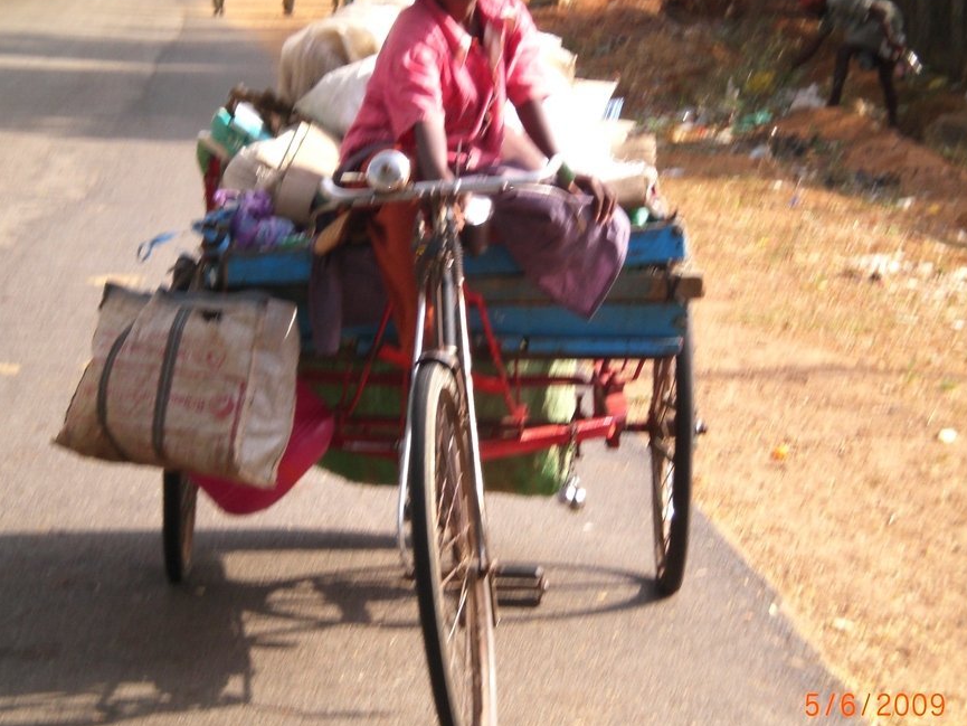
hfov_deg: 14.6
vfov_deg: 11.0
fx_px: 3772
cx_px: 443
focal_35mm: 135
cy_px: 364
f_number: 5.9
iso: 100
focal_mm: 18.9
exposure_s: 1/160
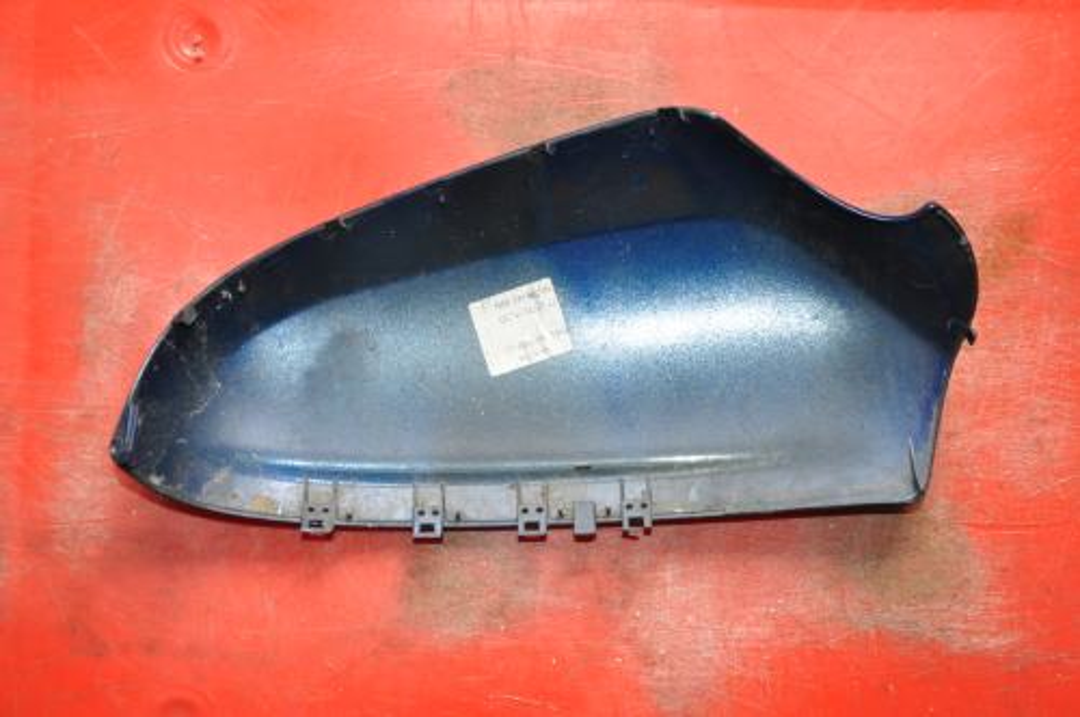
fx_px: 1573
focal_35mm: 52
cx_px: 540
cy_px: 358
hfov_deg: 37.9
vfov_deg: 25.7
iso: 800
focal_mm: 35
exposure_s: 1/60
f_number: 4.5
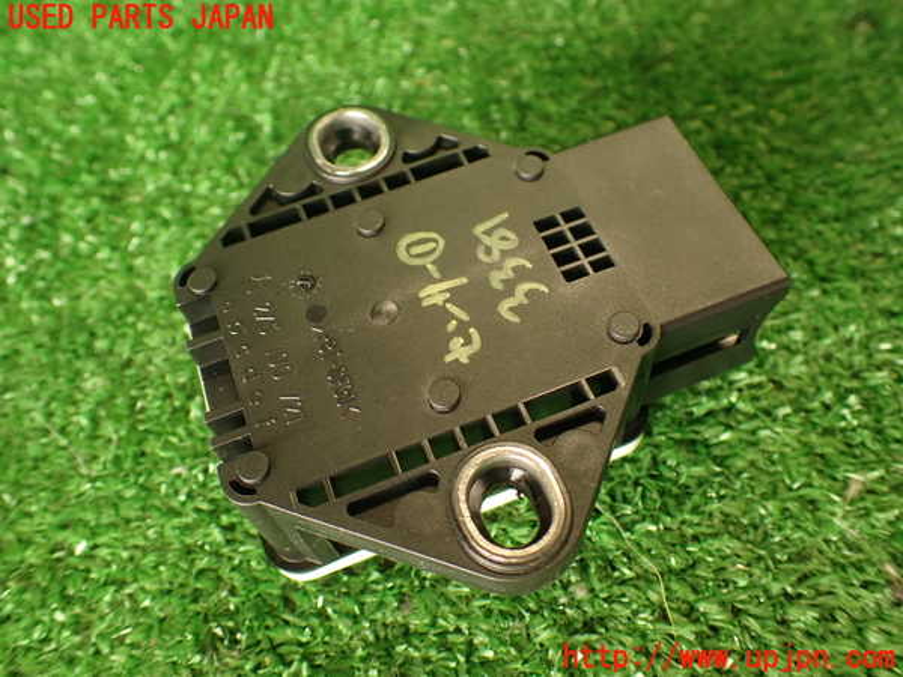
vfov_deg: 46.8
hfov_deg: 60.0
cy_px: 338
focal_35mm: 30
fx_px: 783
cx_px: 452
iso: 200
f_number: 2.3
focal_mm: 5.4
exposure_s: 1/50
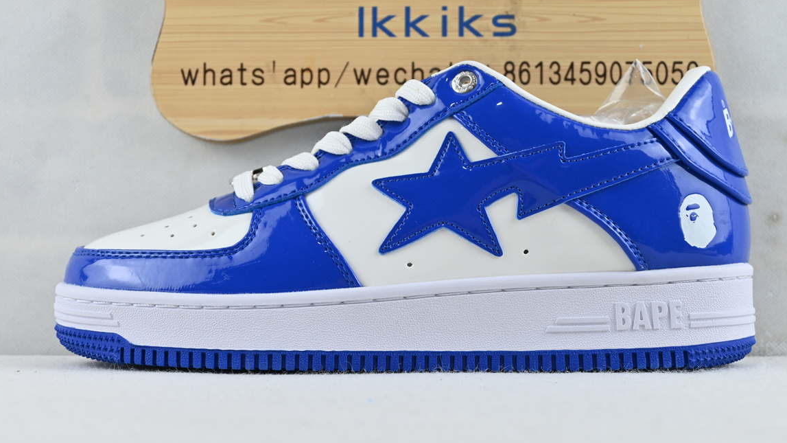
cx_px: 403
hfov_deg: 36.3
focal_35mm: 58
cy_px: 226
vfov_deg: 20.9
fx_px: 1201
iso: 100
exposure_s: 1/40
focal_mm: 35
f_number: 5.3
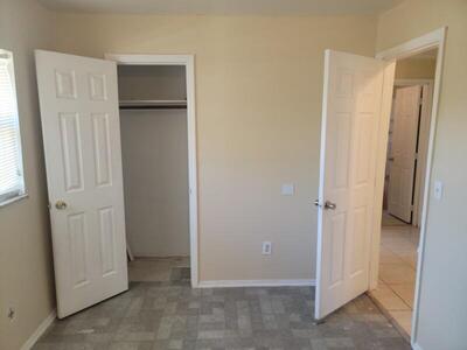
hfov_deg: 69.4
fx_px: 337
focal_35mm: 25
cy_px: 175
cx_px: 234
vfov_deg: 54.9
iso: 100
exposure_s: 1/60
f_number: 1.8
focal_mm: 7
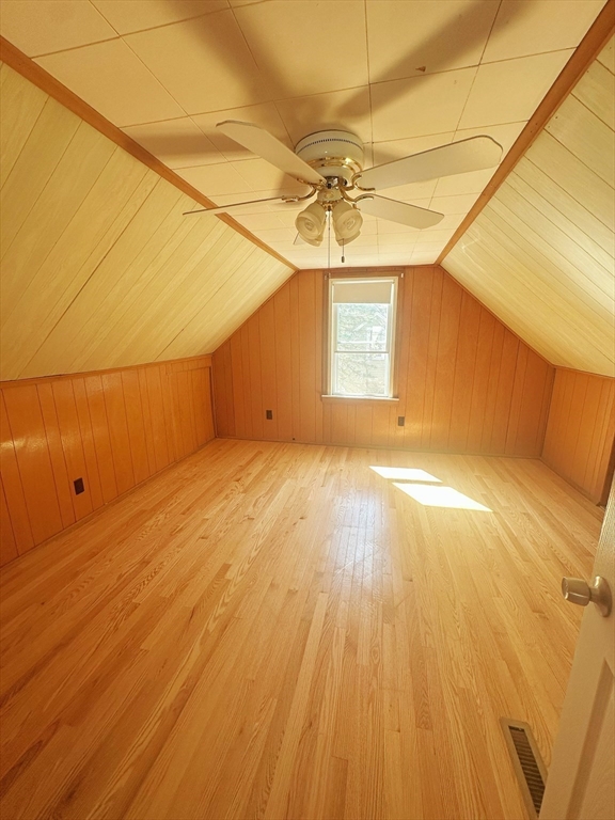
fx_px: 332
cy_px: 410
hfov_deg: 85.7
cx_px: 308
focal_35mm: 14
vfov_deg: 102.1
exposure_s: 1/99
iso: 80
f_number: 2.2
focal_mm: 2.22
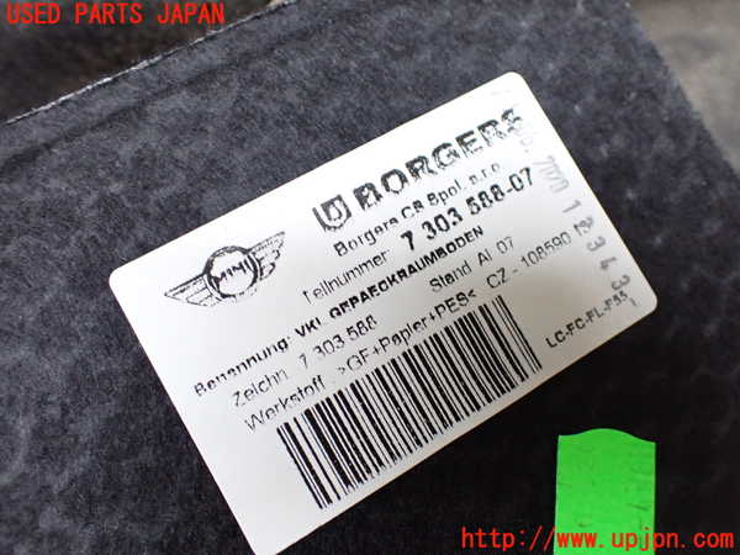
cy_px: 278
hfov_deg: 60.0
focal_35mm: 30
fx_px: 641
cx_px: 370
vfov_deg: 46.8
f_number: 2.3
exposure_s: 1/50
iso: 800
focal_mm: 5.4
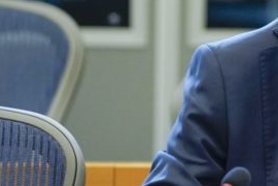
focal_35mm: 515
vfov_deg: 2.7
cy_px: 51
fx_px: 3977
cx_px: 352
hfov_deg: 4.0
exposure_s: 1/320
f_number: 3.5
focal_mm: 200
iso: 2500
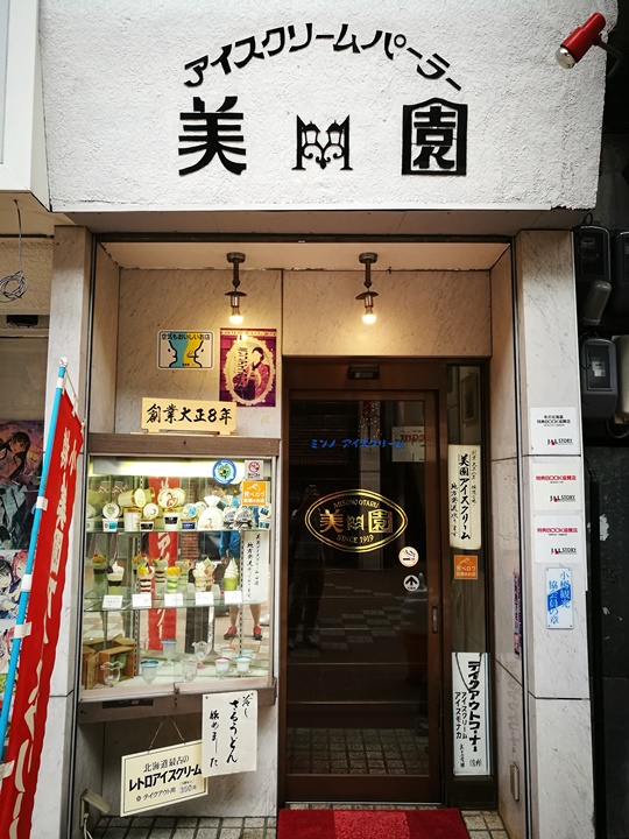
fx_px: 654
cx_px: 314
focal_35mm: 27
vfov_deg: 65.3
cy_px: 420
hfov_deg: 51.4
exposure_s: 1/50
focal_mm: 4.5
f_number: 2.2
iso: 100
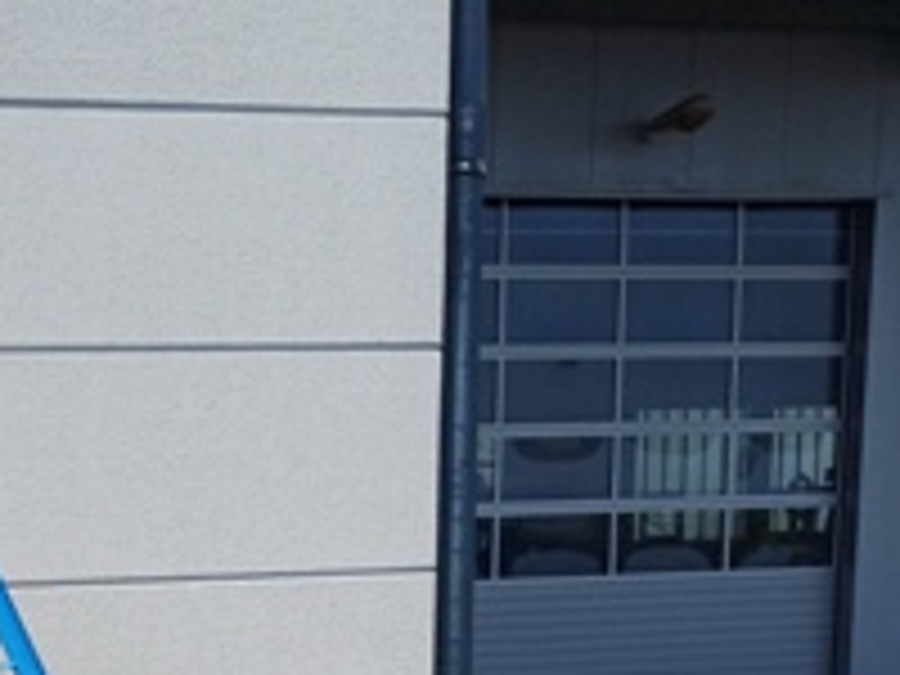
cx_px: -216
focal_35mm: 80
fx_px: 2080
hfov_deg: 22.3
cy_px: 1004
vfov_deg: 16.8
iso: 50
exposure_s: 1/1353
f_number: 1.8
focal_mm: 4.65
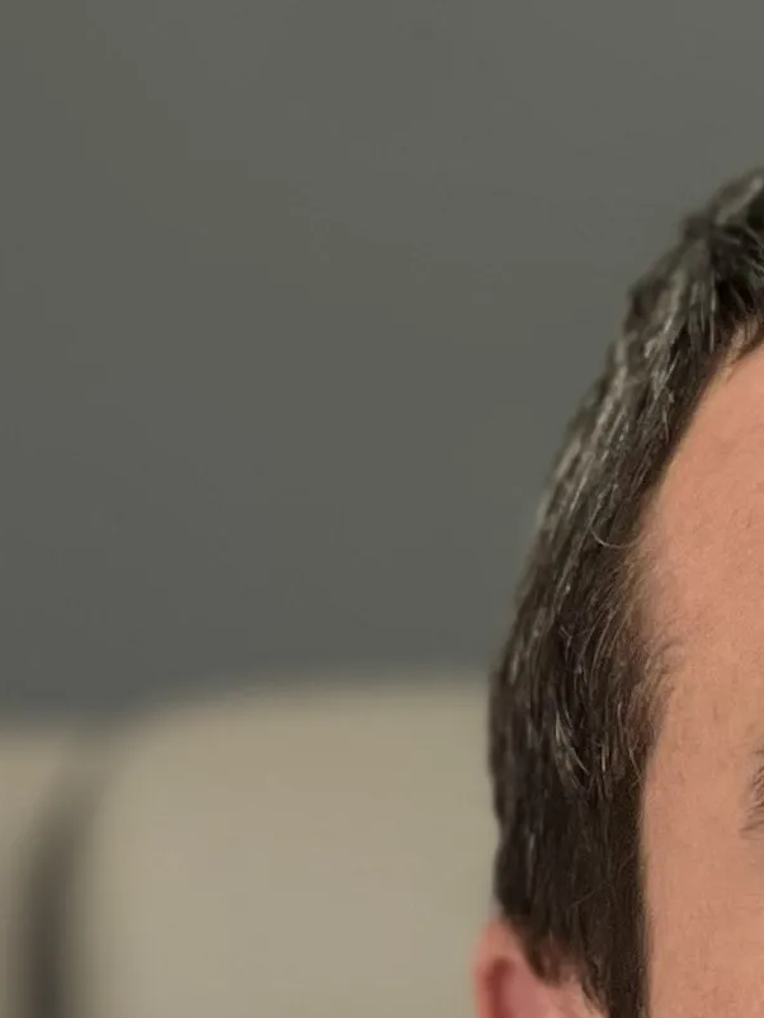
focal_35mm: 387
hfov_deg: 3.8
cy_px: 1745
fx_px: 11382
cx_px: 1010
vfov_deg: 5.1
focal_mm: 9
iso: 125
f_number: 2.8
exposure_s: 1/50
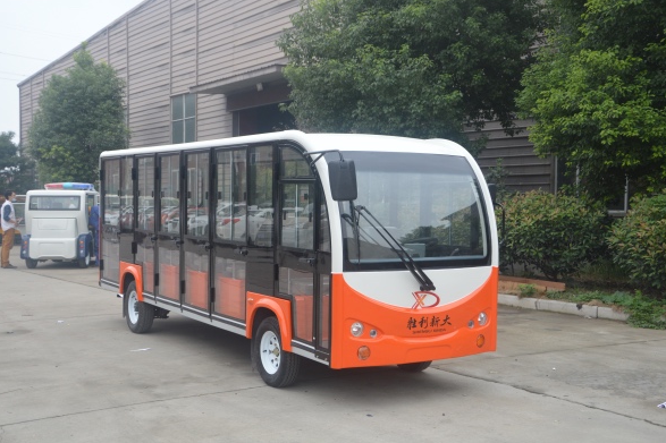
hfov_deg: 42.8
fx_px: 851
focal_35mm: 46
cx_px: 338
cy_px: 220
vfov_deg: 29.2
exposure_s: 1/125
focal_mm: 30
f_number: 5.6
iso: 360
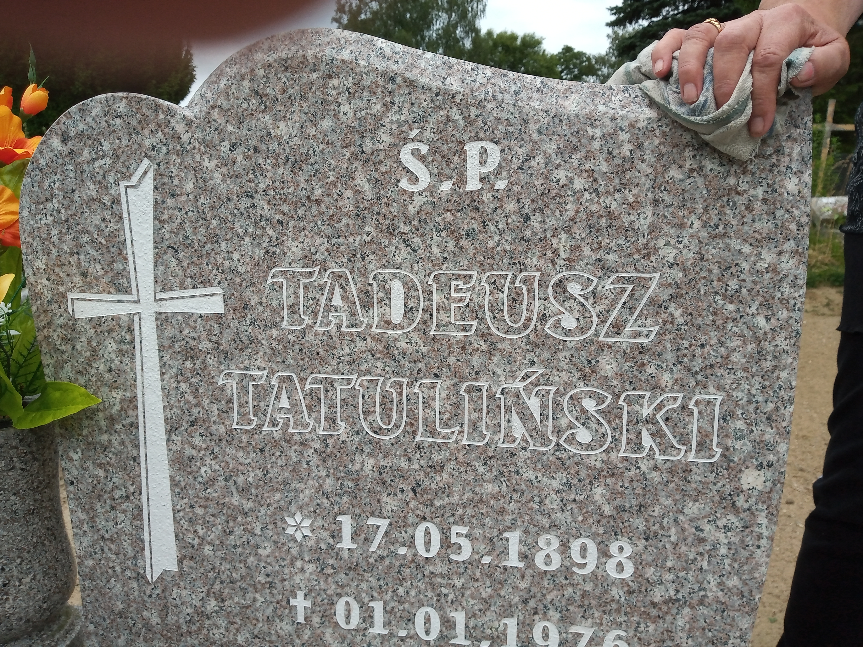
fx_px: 499
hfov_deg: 81.7
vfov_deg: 66.0
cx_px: 432
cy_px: 324
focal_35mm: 20
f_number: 2
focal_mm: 3.54
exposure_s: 1/1045
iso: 112
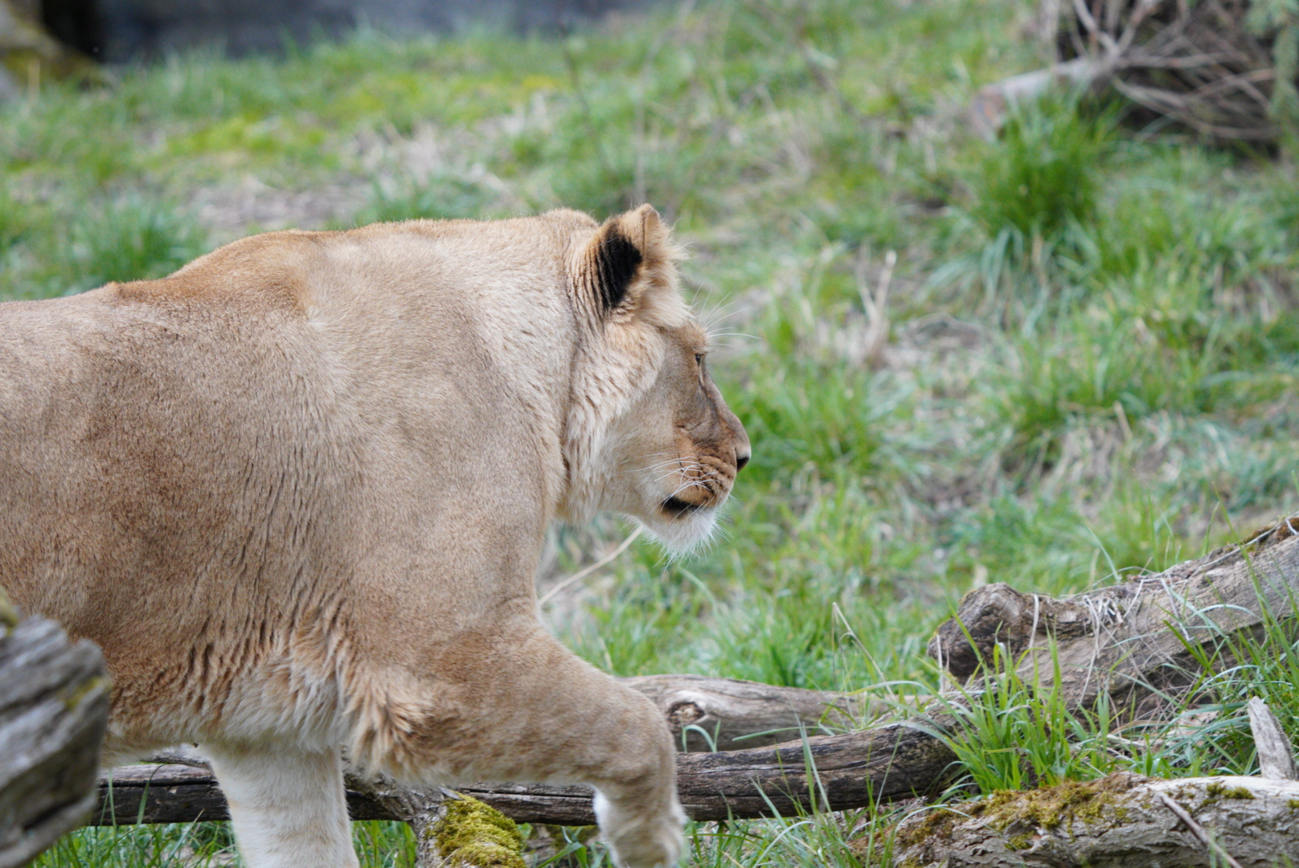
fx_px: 16249
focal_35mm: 450
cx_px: 650
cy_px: 434
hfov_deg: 4.6
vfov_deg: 3.1
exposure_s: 1/250
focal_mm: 300
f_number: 6.3
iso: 1600
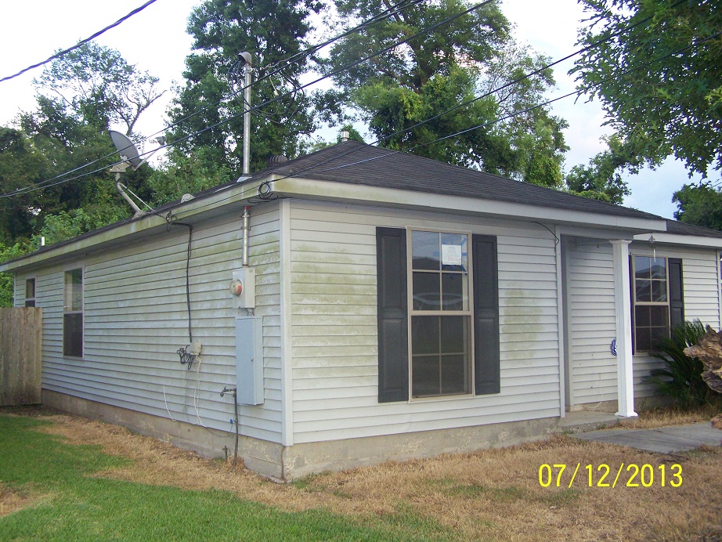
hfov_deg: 49.0
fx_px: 793
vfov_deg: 37.7
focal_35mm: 38
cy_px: 271
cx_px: 361
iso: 160
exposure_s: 1/160
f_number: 2.8
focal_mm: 6.3
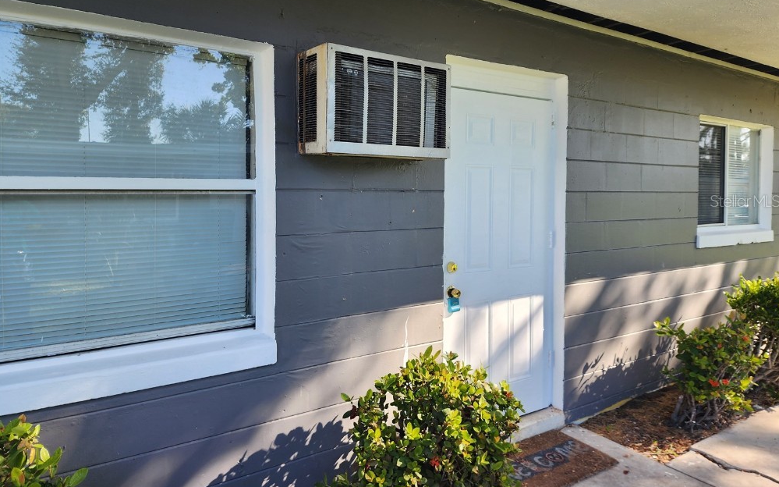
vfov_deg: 49.0
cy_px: 201
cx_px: 384
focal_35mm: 25
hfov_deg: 72.6
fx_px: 531
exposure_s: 1/180
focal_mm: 6.4
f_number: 1.8
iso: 20
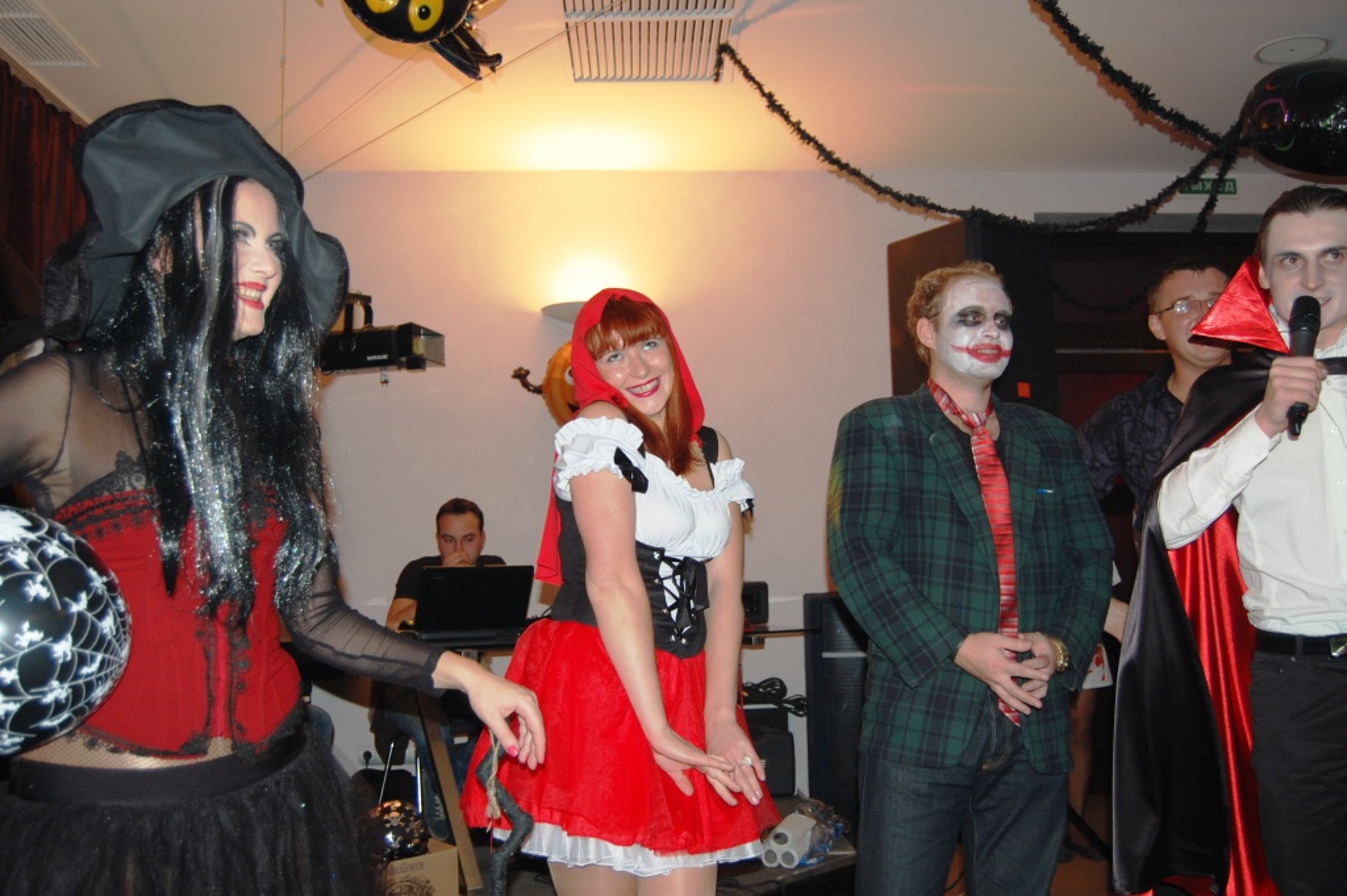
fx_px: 1290
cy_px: 448
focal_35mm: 34
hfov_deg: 55.1
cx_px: 674
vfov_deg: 38.3
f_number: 3.8
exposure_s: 1/60
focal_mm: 23
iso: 400
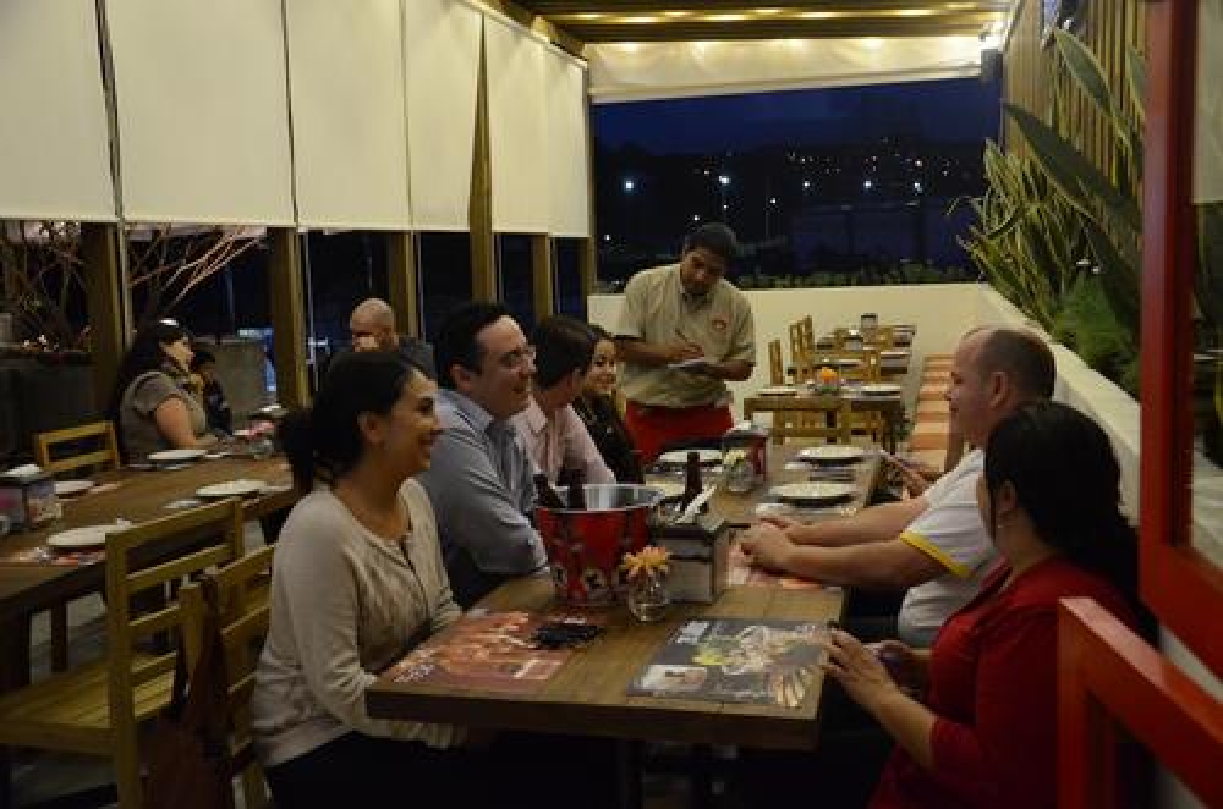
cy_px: 404
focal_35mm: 36
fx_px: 1220
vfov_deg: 36.7
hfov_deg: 53.2
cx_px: 612
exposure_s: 1/40
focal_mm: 24
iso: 2500
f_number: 3.8
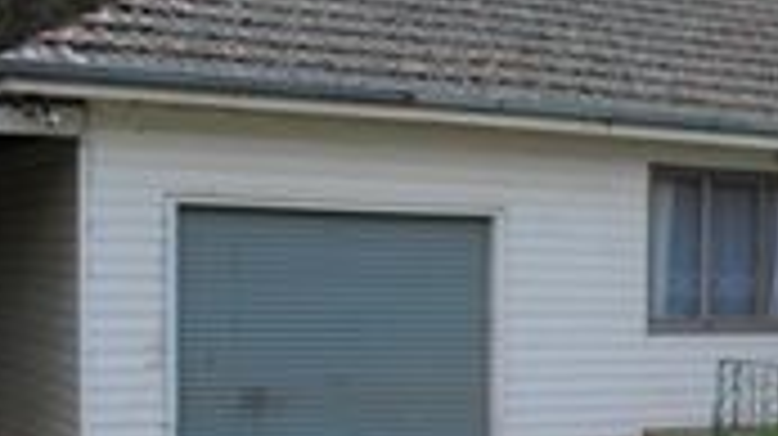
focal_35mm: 77
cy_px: 371
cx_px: 949
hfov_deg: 24.7
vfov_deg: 15.5
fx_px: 1587
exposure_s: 1/200
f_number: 5.6
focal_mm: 18
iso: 100
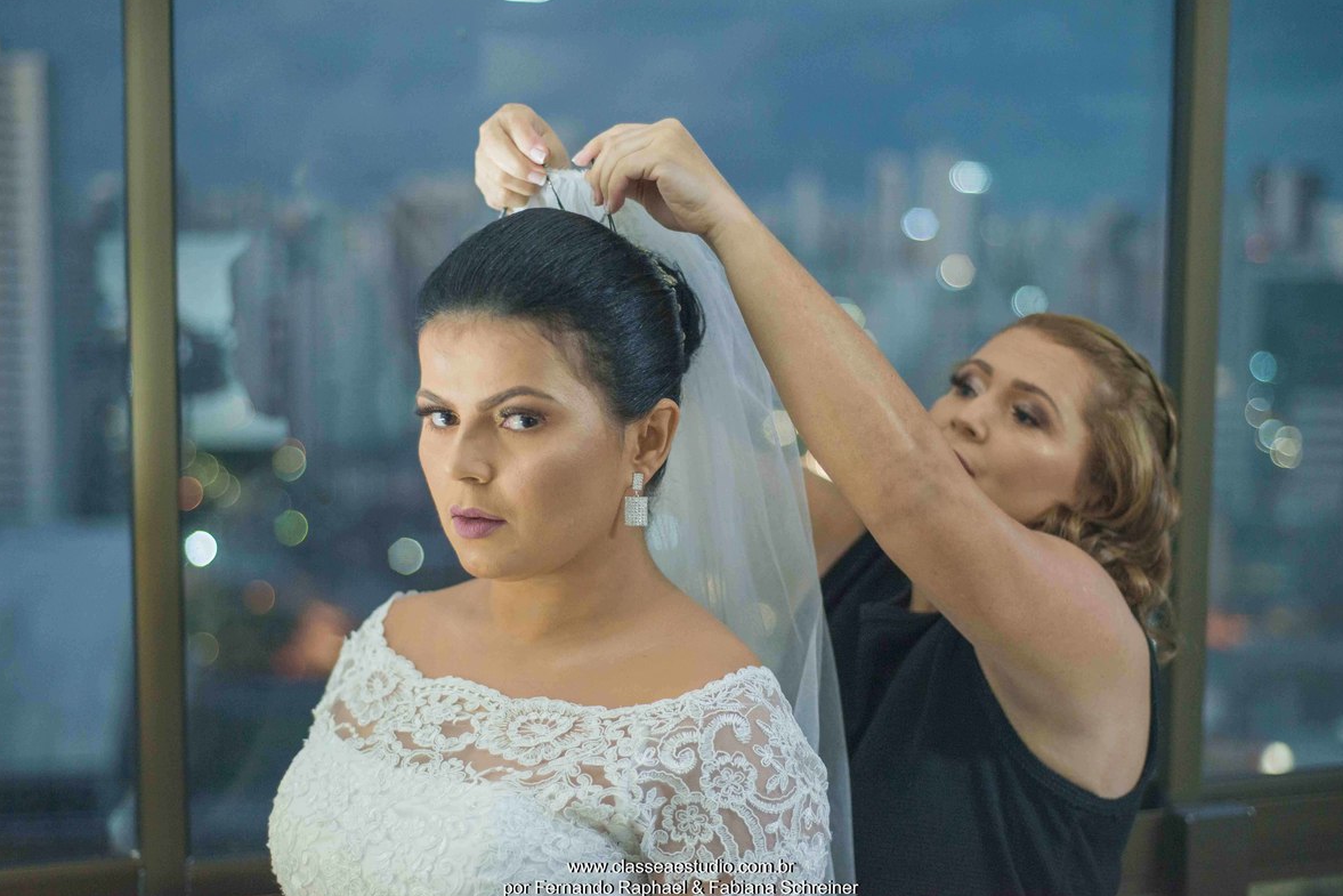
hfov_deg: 38.9
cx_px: 680
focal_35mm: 51
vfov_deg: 26.5
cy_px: 450
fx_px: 1903
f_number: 2.2
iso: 1000
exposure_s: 1/125
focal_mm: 50
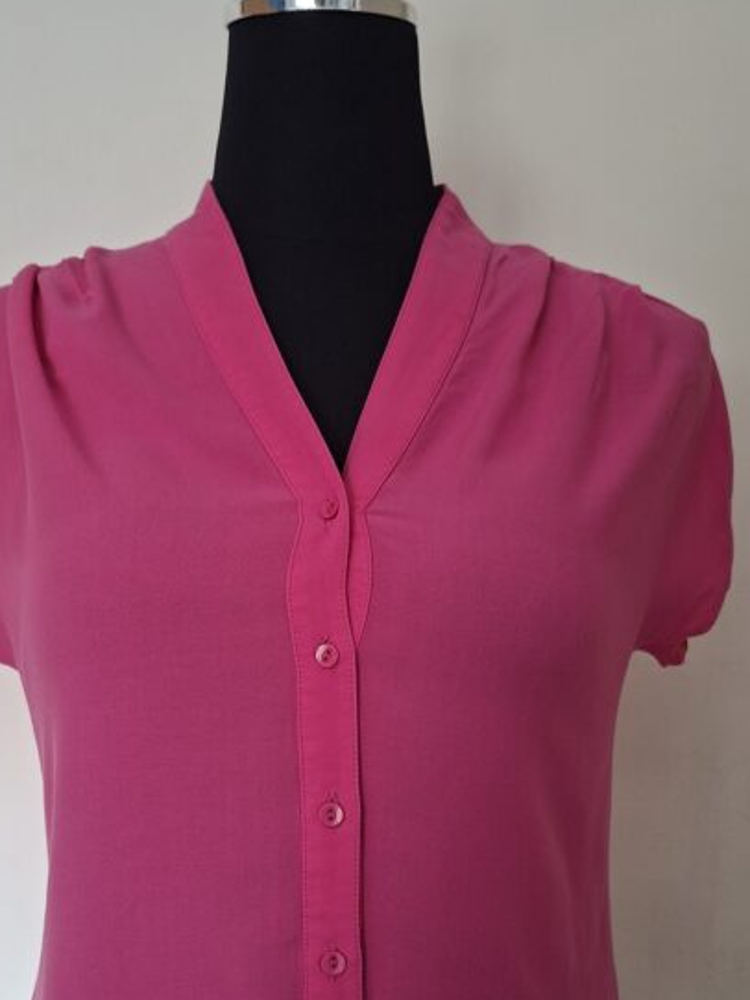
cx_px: 360
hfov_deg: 41.8
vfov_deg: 53.0
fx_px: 982
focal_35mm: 34
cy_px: 662
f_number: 1.8
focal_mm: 5.54
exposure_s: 1/50
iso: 320
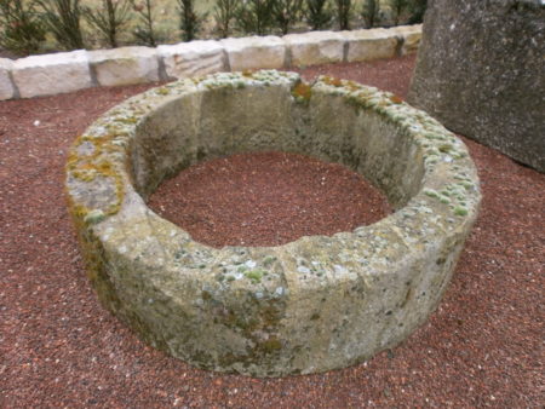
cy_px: 204
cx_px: 272
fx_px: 425
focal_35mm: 27
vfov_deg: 51.4
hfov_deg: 65.3
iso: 100
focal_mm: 4.8
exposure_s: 1/100
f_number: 2.9
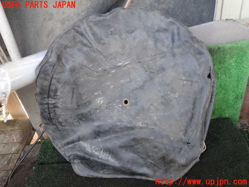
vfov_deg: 46.8
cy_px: 94
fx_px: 216
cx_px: 124
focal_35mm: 30
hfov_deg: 60.0
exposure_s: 1/60
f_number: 2.3
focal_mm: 5.4
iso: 160
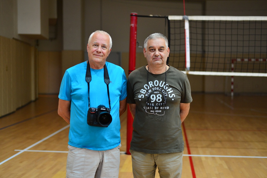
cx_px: 134
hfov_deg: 39.6
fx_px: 371
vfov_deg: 27.0
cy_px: 89
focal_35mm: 50
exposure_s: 1/320
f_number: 2.2
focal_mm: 50
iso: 1250
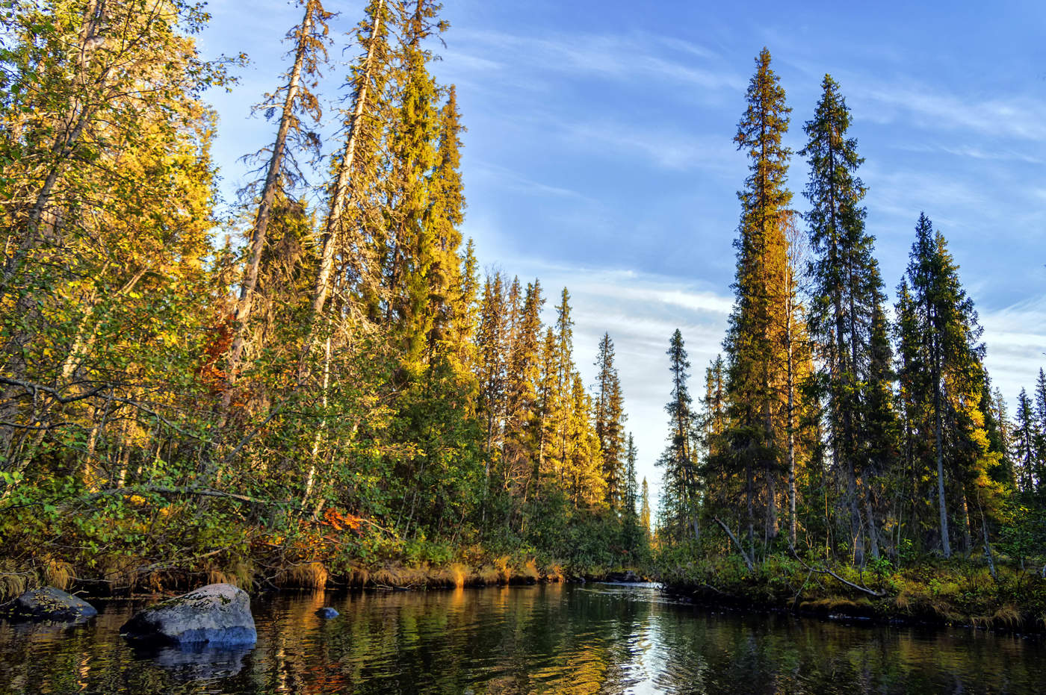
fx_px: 784
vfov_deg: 47.9
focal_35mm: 27
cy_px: 348
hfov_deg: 67.4
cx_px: 523
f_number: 4.5
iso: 100
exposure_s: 1/125
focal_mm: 18
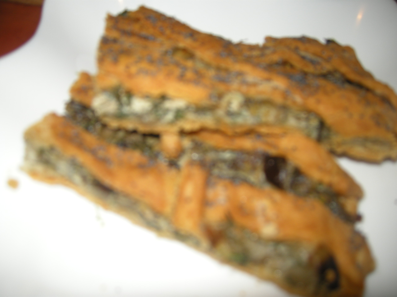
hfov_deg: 52.6
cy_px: 148
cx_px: 198
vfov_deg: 40.7
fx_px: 401
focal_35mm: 35
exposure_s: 1/60
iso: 64
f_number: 2.7
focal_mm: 7.5
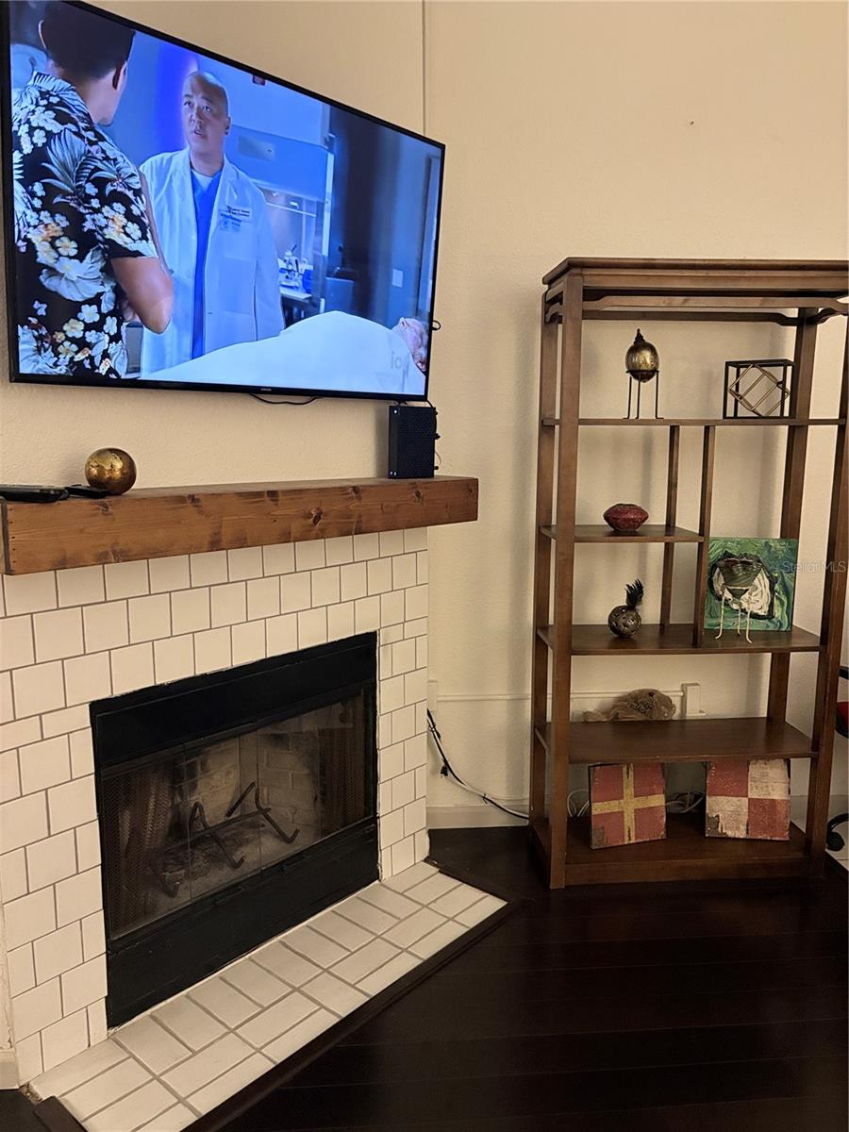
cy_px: 566
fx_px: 850
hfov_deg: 53.1
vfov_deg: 67.3
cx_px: 424
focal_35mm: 26
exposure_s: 1/30
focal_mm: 5.96
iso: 640
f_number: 1.6
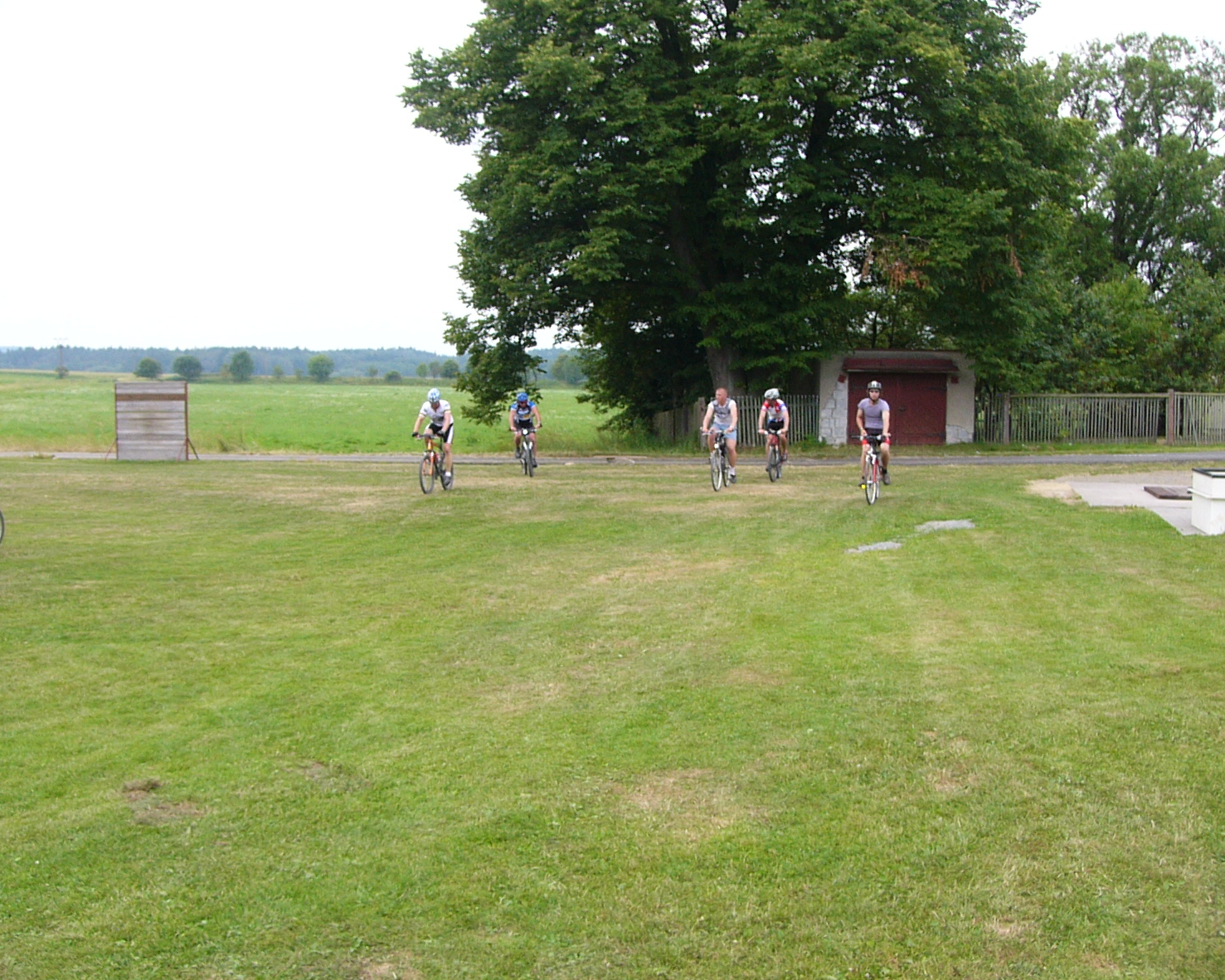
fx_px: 1342
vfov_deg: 40.1
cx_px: 593
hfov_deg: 49.1
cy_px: 495
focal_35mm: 37
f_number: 3.3
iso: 50
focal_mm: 4.6
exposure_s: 1/400
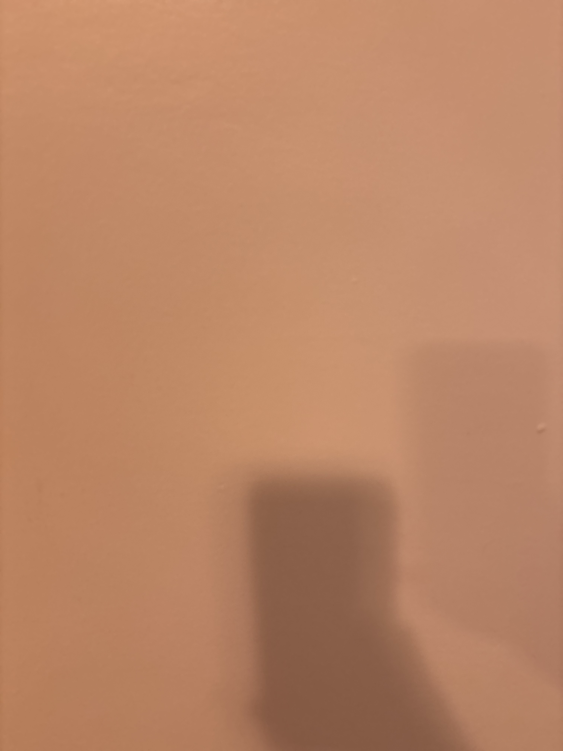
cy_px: 376
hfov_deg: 53.1
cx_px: 282
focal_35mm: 26
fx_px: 564
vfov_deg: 67.3
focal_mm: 5.96
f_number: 1.6
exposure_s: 1/60
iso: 400
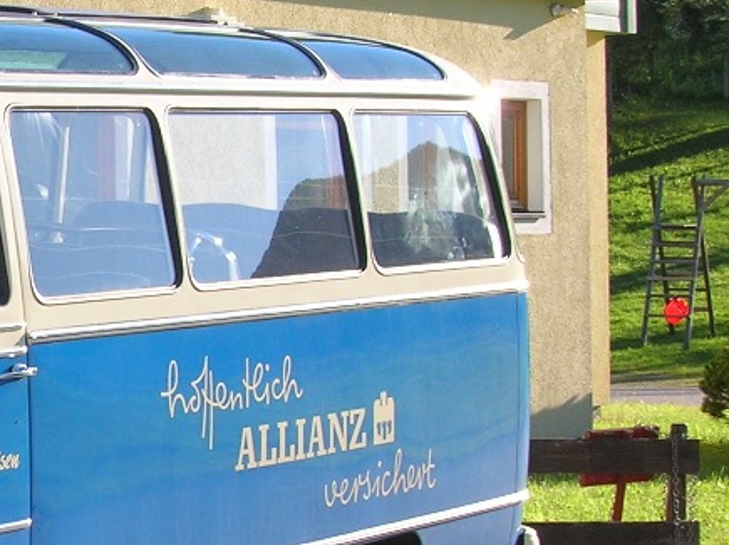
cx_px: -218
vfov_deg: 12.2
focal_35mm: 121
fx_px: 2545
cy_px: 352
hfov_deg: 15.5
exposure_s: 1/122
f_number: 5.4
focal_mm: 7.7
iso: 50
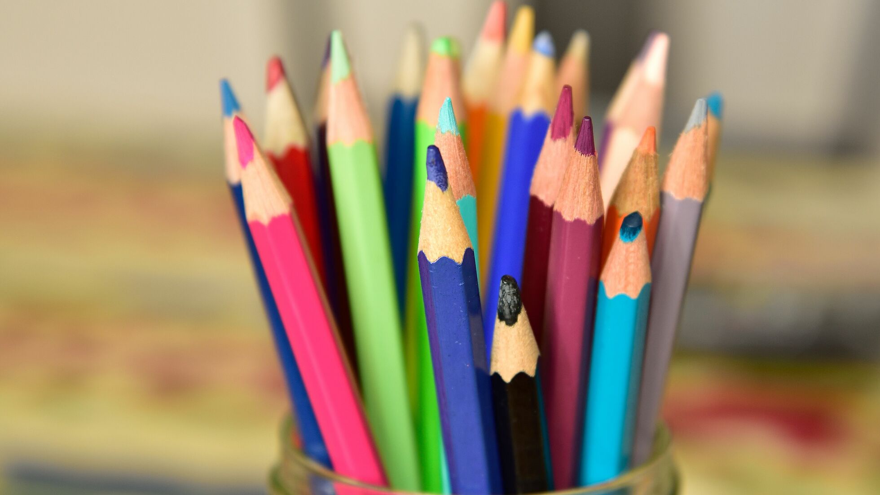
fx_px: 3593
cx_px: 488
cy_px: 208
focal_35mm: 154
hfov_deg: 14.0
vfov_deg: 7.9
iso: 640
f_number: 6.7
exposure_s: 1/30
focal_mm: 120
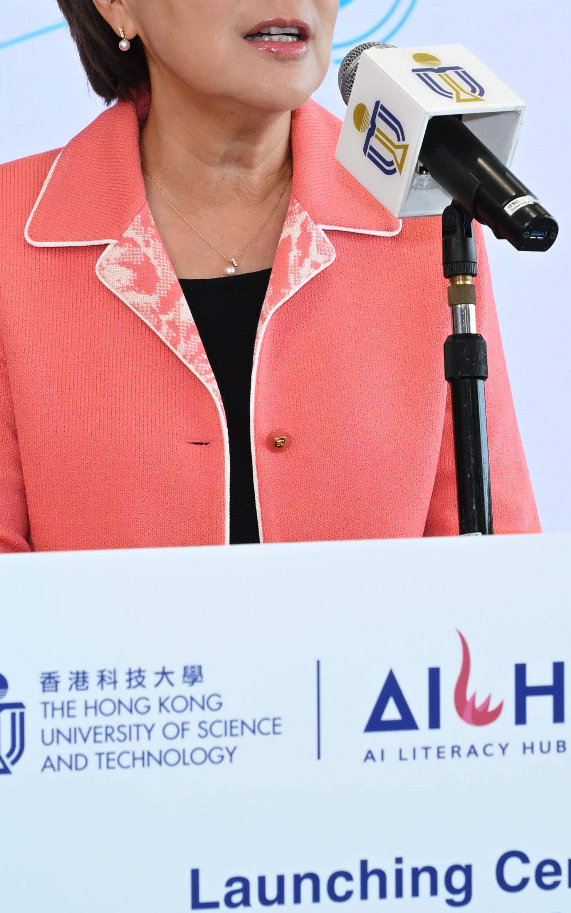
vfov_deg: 9.5
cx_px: 556
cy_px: 269
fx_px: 5477
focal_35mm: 220
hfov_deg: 6.0
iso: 1250
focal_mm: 62
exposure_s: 1/200
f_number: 5.6
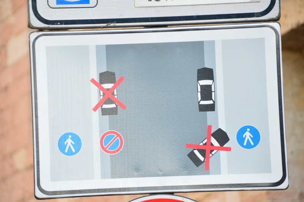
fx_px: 2151
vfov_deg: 5.4
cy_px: 101
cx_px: 152
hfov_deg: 8.1
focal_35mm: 255
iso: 100
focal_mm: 170
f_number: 6
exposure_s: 1/40
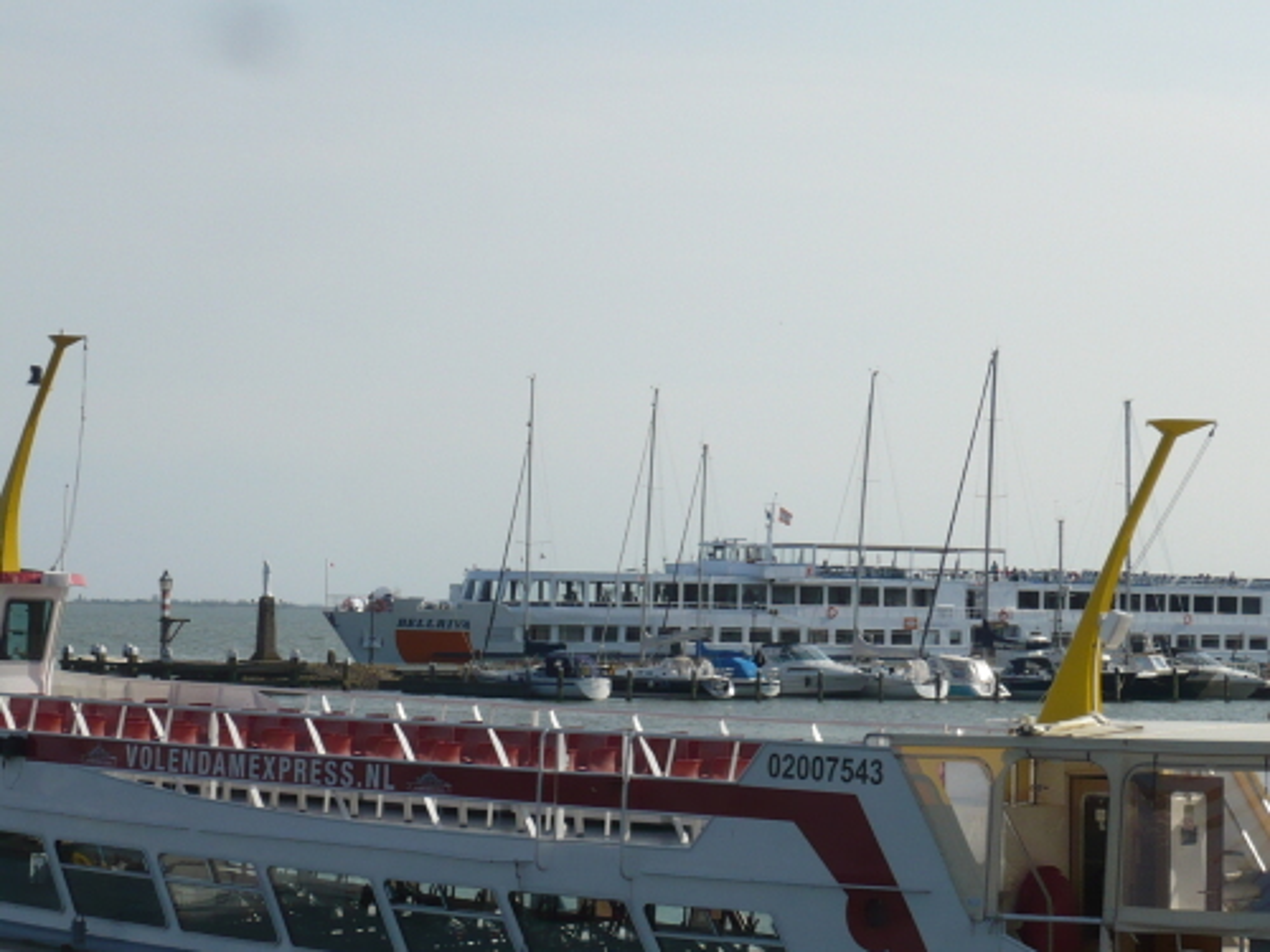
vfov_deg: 14.6
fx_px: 3706
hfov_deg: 19.4
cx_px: 635
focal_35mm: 101
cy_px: 476
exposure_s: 1/200
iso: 100
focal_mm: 12.2
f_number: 11
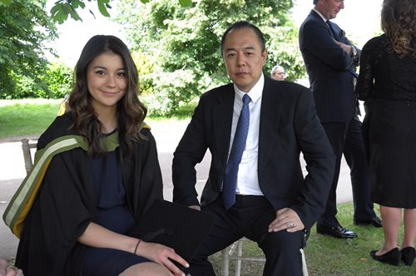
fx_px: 415
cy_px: 138
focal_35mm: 36
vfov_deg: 36.7
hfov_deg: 53.2
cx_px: 208
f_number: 5.6
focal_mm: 24
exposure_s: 1/500
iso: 1600
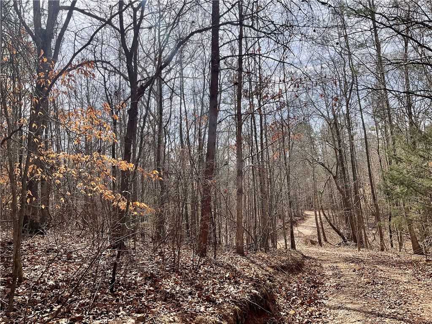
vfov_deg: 48.2
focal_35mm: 29
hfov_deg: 61.7
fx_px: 362
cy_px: 162
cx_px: 216
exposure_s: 1/1221
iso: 16
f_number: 1.8
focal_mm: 3
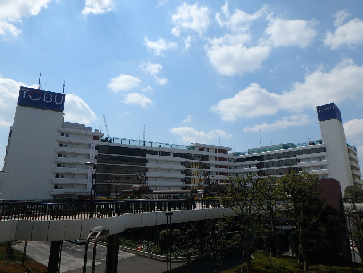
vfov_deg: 58.9
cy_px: 136
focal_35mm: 23
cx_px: 182
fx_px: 241
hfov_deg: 73.9
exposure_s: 1/1000
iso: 125
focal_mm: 4
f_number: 6.3
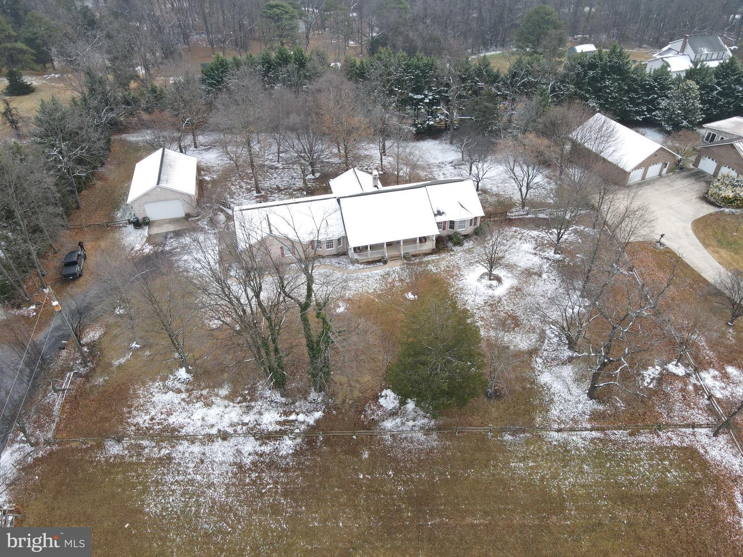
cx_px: 372
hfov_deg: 71.6
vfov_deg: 56.8
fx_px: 515
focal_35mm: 24
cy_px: 278
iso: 100
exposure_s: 1/160
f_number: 2.8
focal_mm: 4.5
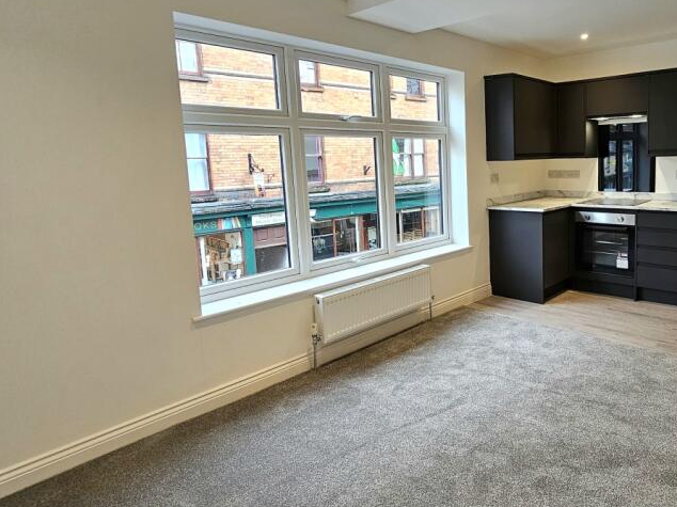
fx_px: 411
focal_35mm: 21
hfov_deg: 75.2
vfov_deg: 63.0
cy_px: 211
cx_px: 477
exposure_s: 1/50
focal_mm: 2.2
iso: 100
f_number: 2.2
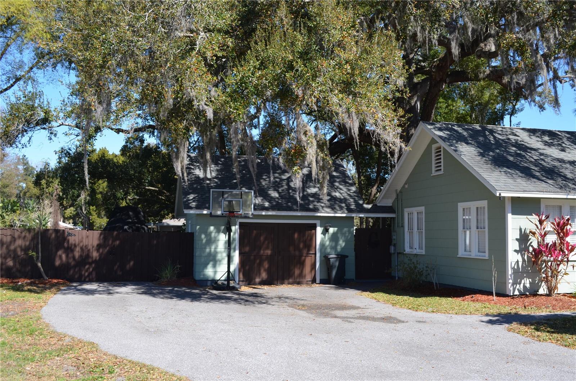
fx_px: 575
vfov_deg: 36.7
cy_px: 190
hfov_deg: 53.2
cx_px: 288
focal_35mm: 36
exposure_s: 1/200
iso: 200
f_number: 7.1
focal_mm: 24
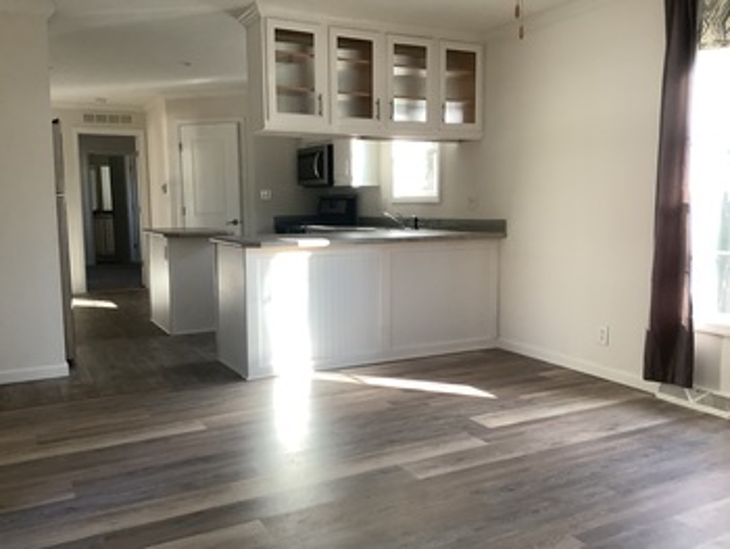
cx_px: 365
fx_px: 654
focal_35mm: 31
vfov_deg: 45.5
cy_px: 274
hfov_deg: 58.3
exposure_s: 1/60
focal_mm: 3.3
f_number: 2.4
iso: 80
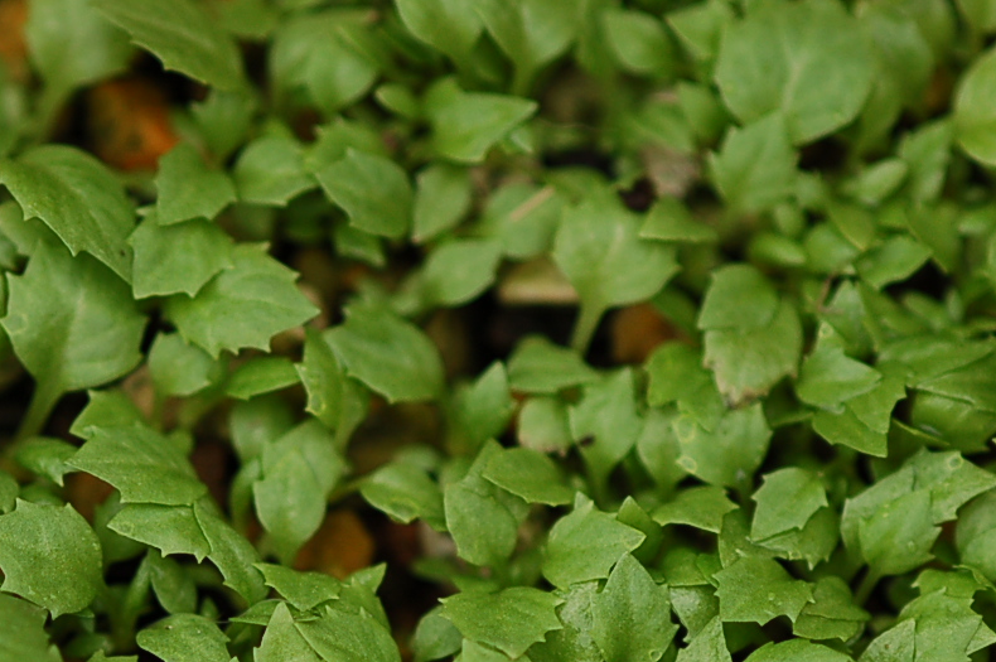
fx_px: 8290
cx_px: 382
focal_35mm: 300
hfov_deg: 6.9
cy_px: 619
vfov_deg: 4.6
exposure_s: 1/800
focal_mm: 105
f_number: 3.3
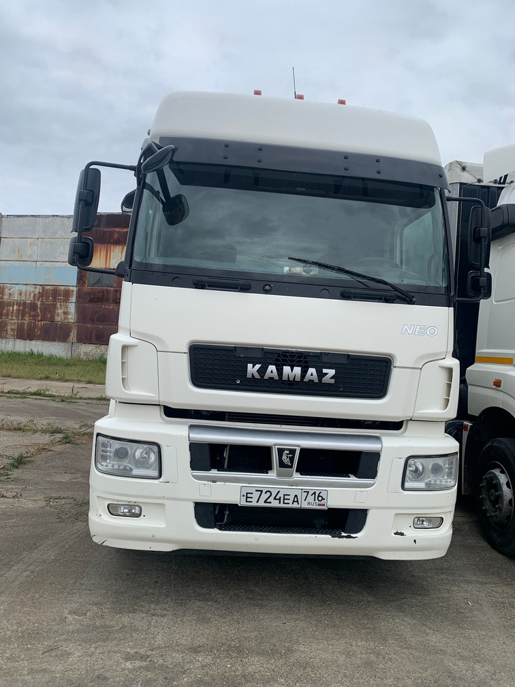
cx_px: 258
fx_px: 516
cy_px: 344
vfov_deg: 67.3
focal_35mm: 26
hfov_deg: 53.1
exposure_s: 1/639
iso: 25
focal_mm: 4.25
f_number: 1.8
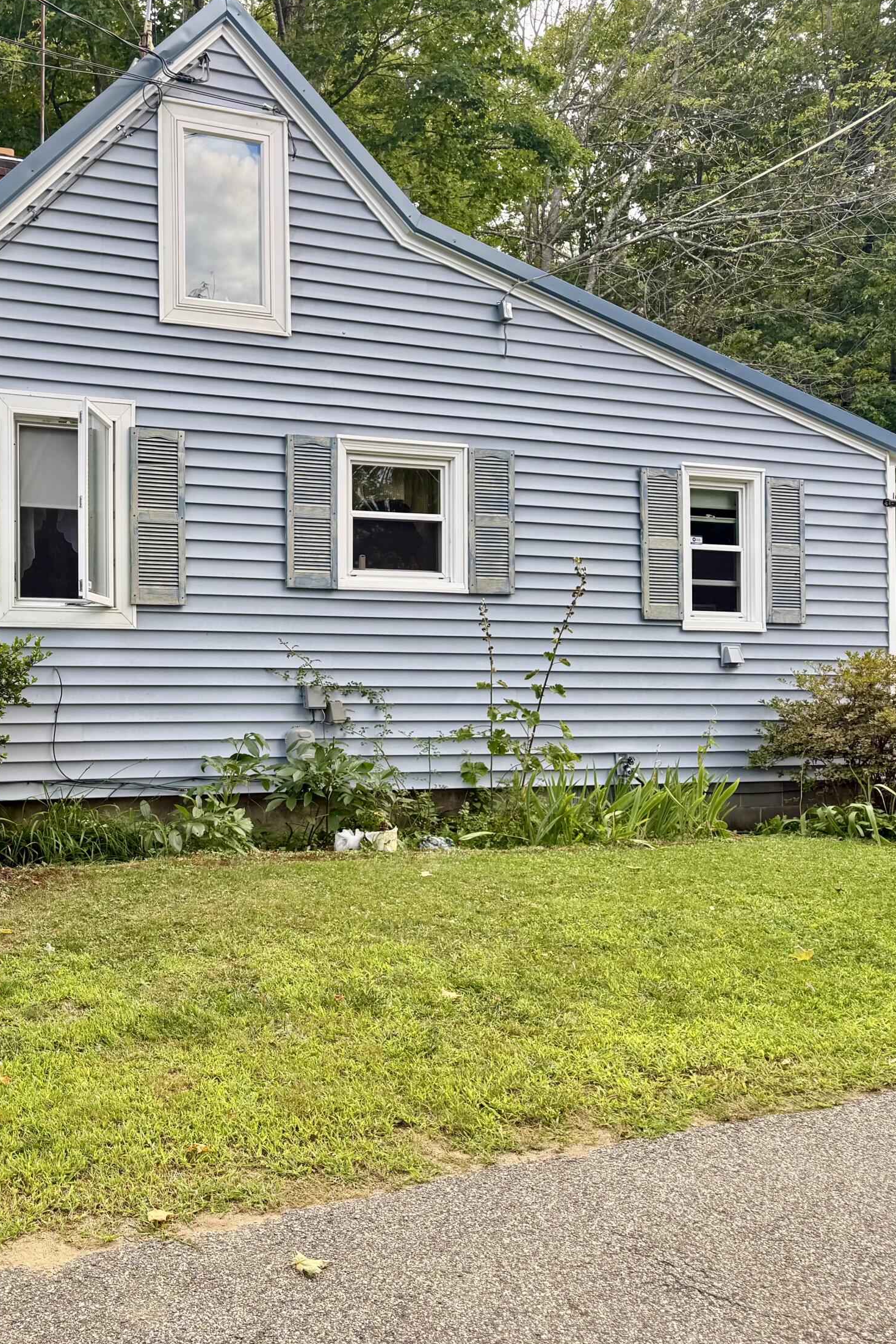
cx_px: 88
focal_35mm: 34
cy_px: 668
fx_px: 1269
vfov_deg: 55.8
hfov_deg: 36.4
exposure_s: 1/294
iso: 80
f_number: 1.78
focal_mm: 6.76
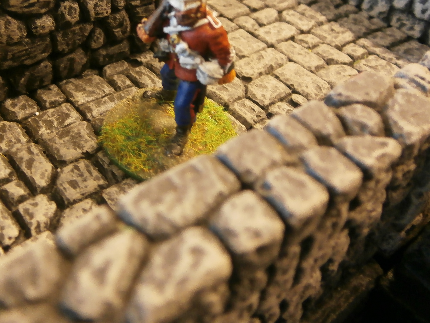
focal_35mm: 38
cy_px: 102
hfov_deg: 48.6
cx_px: 164
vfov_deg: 37.2
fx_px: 472
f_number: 2.8
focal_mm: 4.7
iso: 200
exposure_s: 1/13
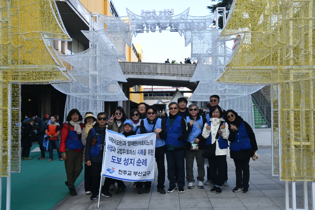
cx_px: 158
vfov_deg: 36.9
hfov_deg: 53.1
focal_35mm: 36
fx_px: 315
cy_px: 105
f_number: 9
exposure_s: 1/200
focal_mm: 24
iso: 1000
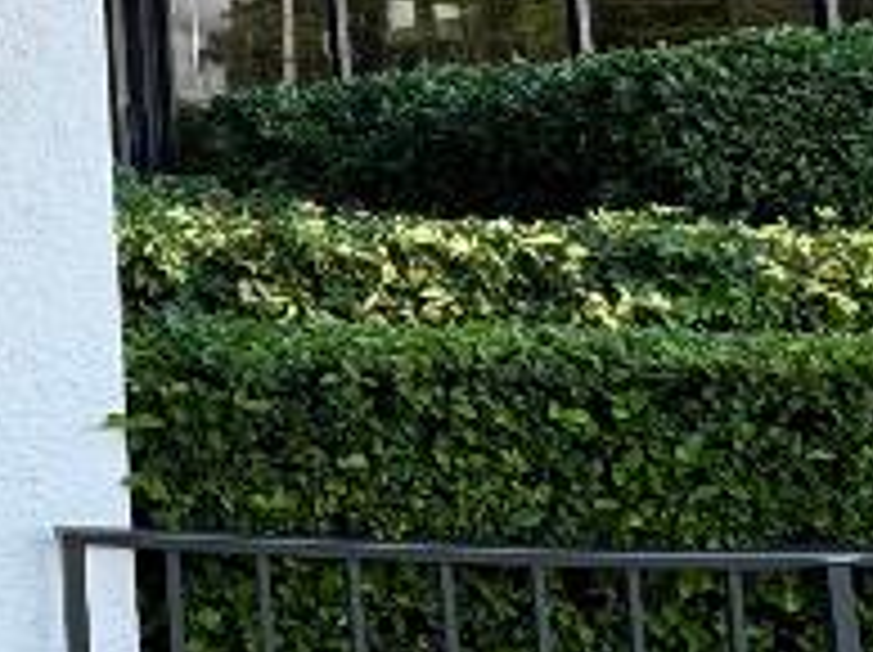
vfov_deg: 18.9
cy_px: -94
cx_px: -684
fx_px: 1864
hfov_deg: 19.7
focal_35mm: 74
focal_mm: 2.22
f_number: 2.2
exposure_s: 1/186
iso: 40
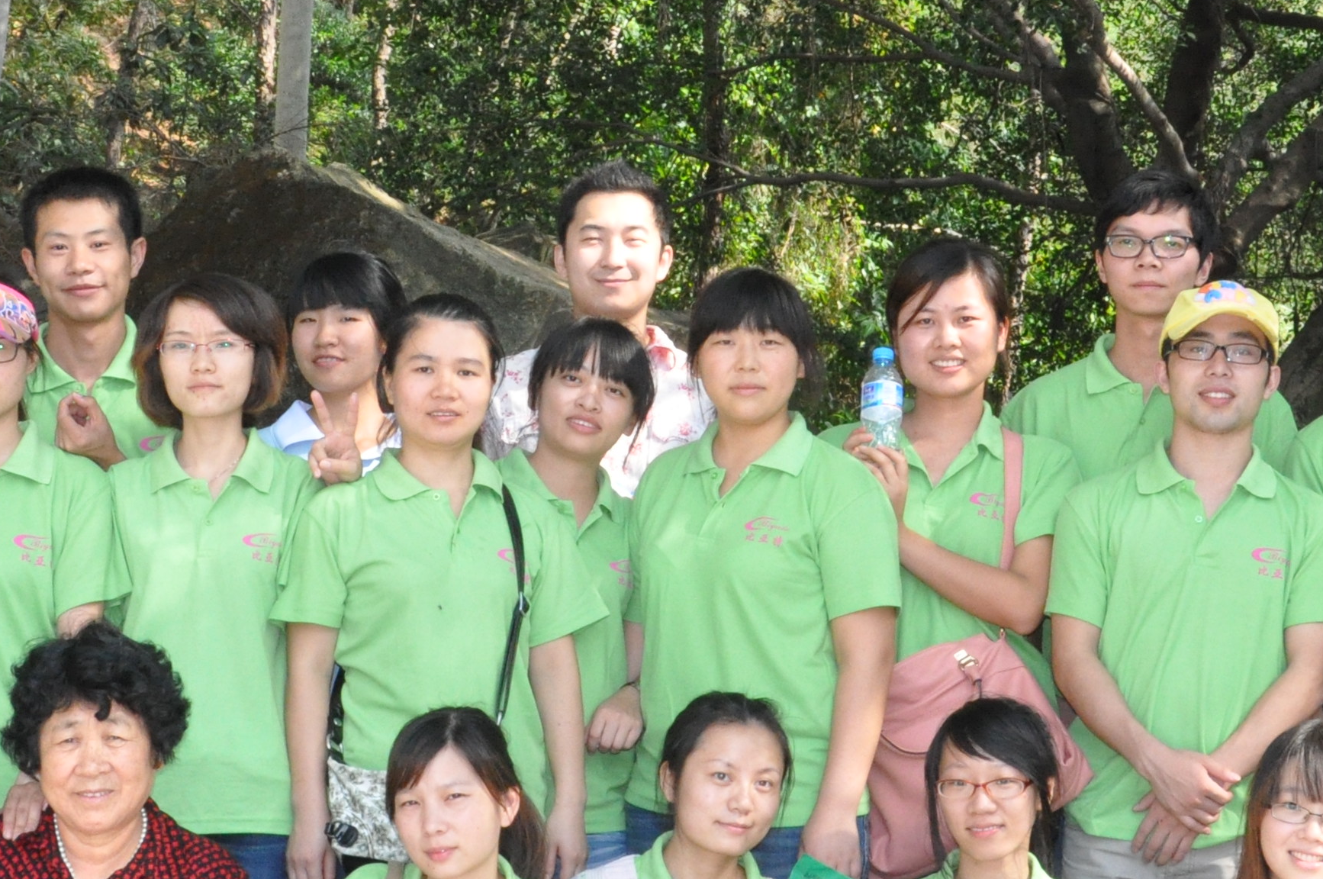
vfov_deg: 15.3
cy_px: 440
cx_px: 649
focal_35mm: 89
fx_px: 3267
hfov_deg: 22.9
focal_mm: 24
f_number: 14
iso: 1600
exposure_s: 1/125
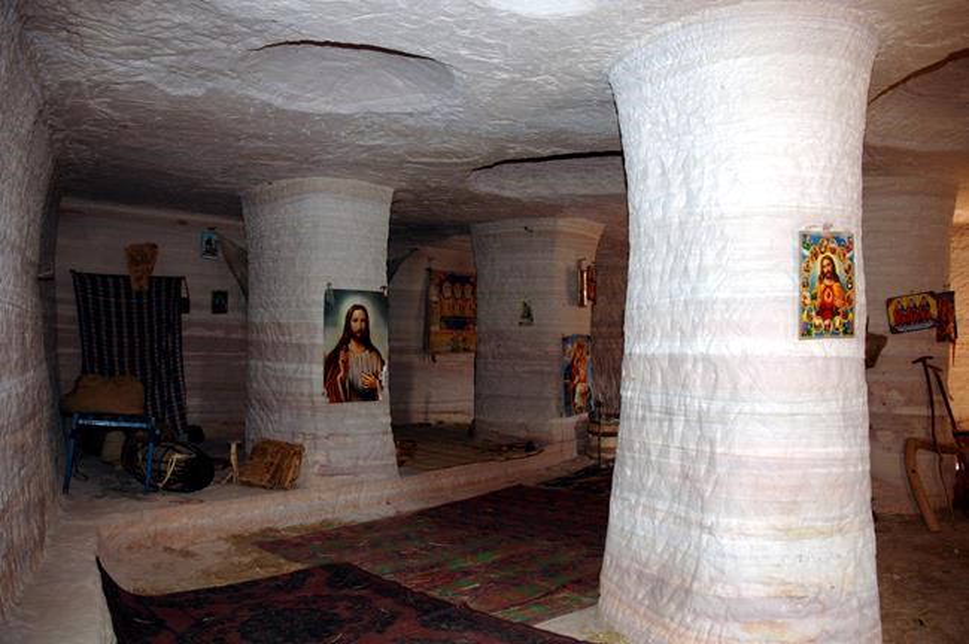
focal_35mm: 27
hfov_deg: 67.4
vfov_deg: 47.8
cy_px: 322
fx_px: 726
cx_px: 484
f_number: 4.8
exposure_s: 1/60
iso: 200
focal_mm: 18
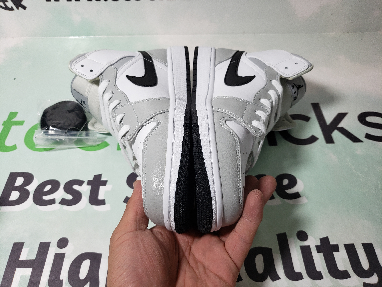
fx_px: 287
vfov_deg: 53.1
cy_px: 144
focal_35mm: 26
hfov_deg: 67.3
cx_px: 191
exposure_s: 1/441
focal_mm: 4.3
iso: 50
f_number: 1.5
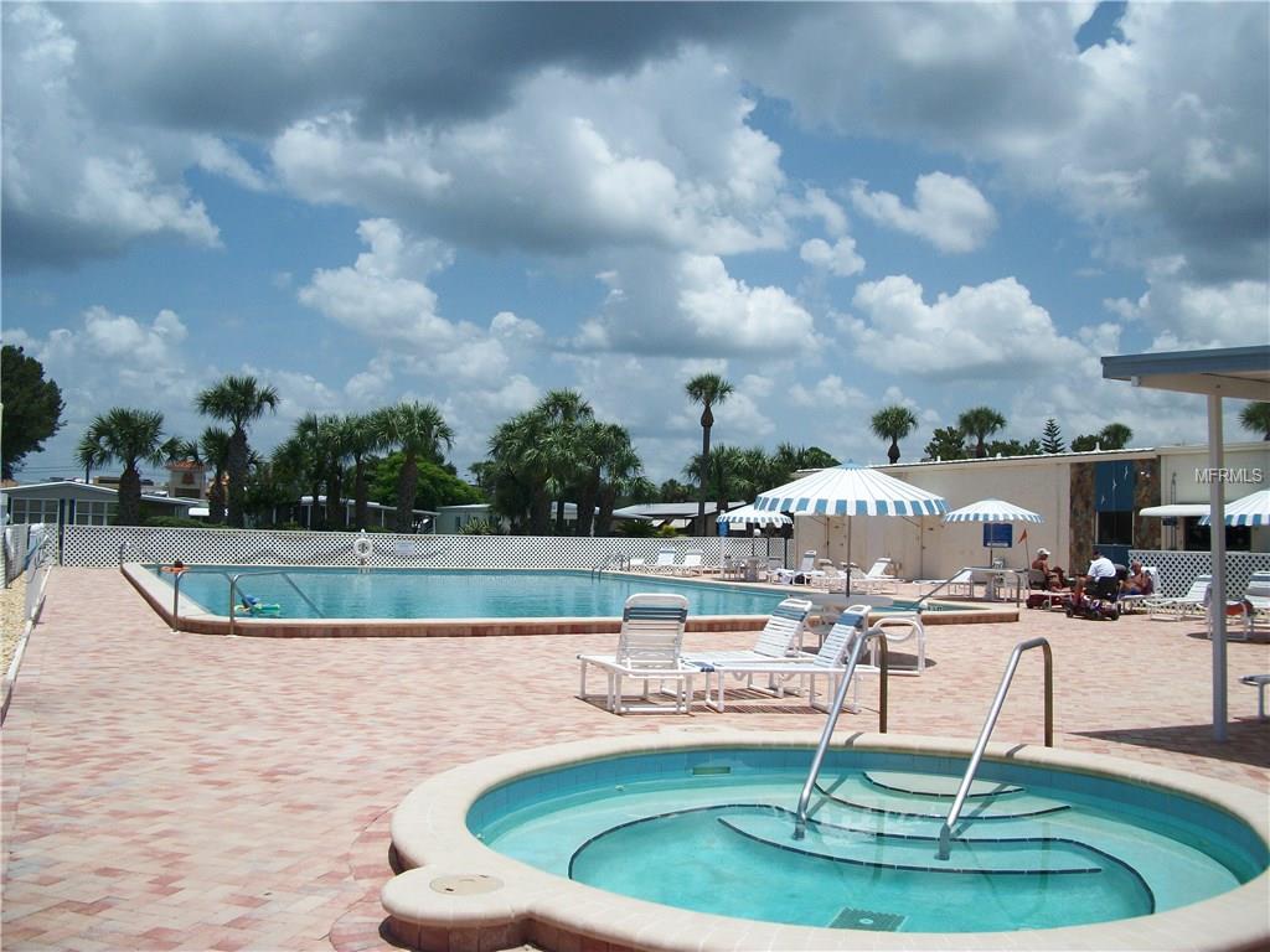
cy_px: 476
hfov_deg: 56.8
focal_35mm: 32
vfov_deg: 44.2
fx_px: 1174
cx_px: 635
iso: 80
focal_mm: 5.7
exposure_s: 1/320
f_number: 8.8
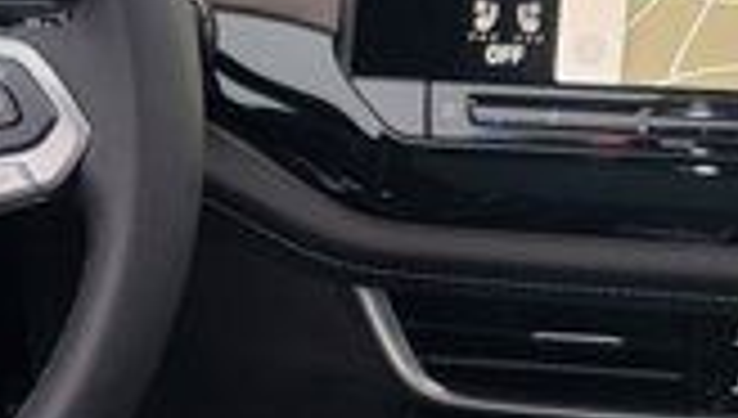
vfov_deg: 11.4
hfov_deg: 20.0
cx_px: 166
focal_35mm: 106
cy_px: 405
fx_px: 2078
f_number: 1.8
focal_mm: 7
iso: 50
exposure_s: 1/49
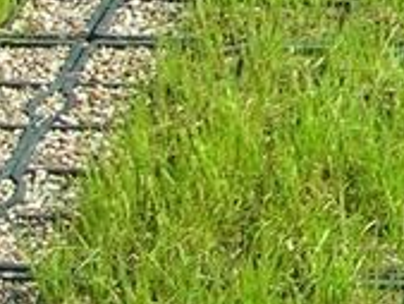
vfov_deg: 5.0
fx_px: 3352
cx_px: 1391
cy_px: -400
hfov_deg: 6.1
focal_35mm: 287
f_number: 3.2
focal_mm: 6.3
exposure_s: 1/332
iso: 50
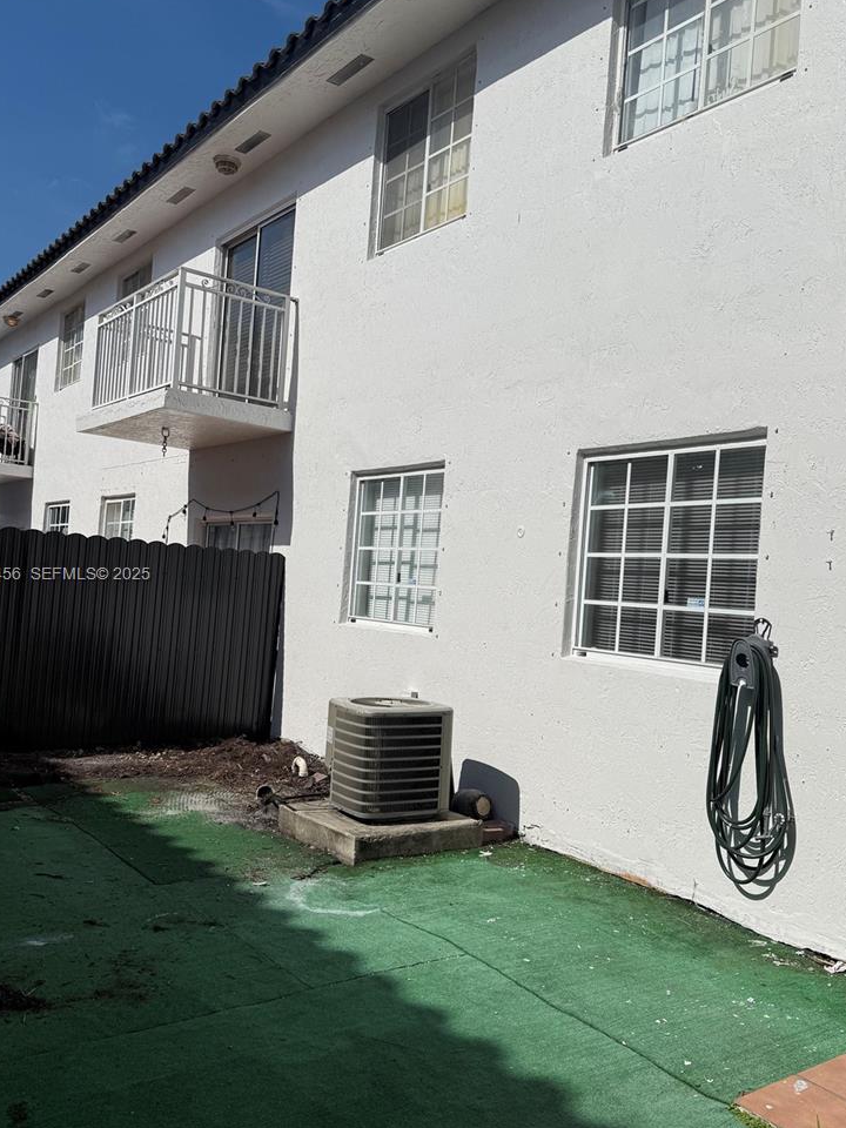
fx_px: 978
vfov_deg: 60.0
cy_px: 576
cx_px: 462
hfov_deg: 46.7
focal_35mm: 30
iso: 64
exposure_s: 1/14286
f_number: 1.78
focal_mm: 6.76
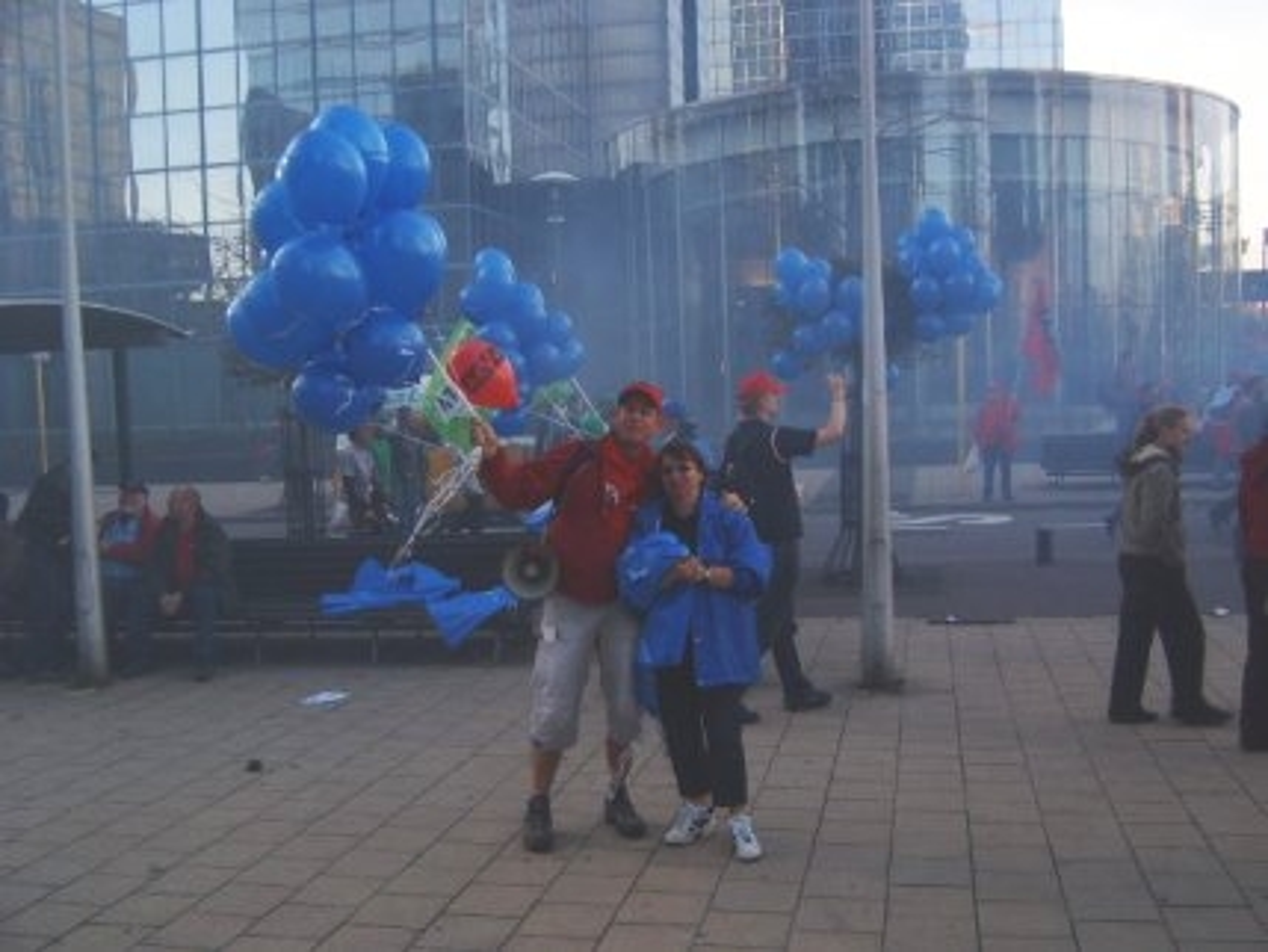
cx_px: 634
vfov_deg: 38.7
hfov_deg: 50.1
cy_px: 476
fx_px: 1356
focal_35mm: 37
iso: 50
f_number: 6
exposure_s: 1/90
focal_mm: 6.2
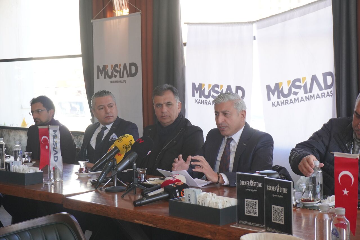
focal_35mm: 60
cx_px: 180
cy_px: 120
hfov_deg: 33.4
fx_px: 600
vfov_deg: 22.6
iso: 800
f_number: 5.6
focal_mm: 40
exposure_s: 1/160
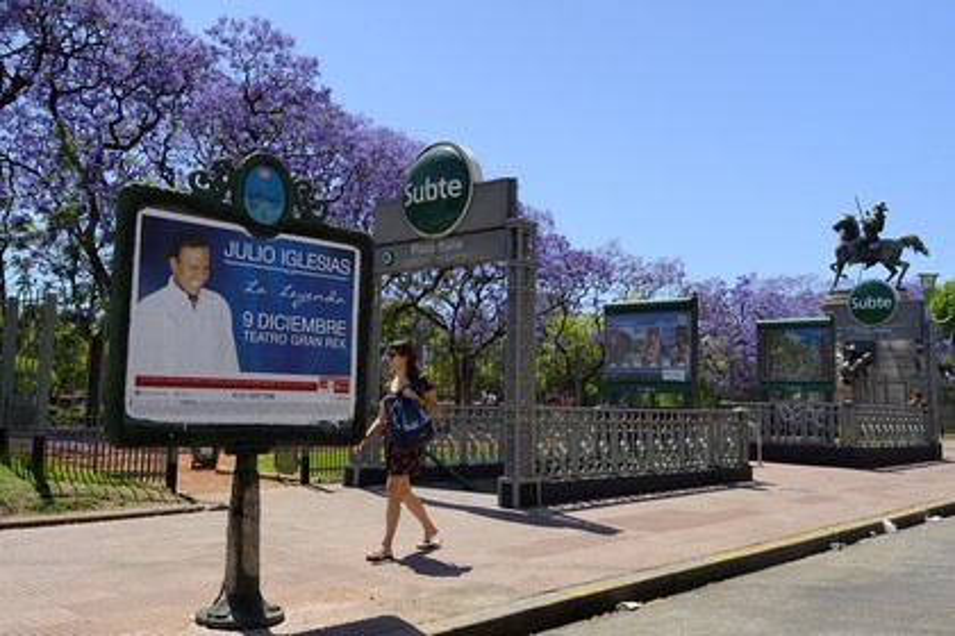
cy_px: 318
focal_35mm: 34
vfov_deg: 38.9
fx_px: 902
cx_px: 478
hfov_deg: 55.8
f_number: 9
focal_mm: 34
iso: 400
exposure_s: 1/1000
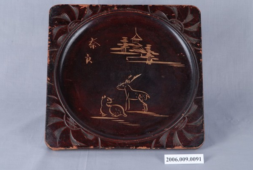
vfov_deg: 12.2
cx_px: 121
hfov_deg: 18.1
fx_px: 796
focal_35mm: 113
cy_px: 82
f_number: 18
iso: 100
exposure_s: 1/160
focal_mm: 70
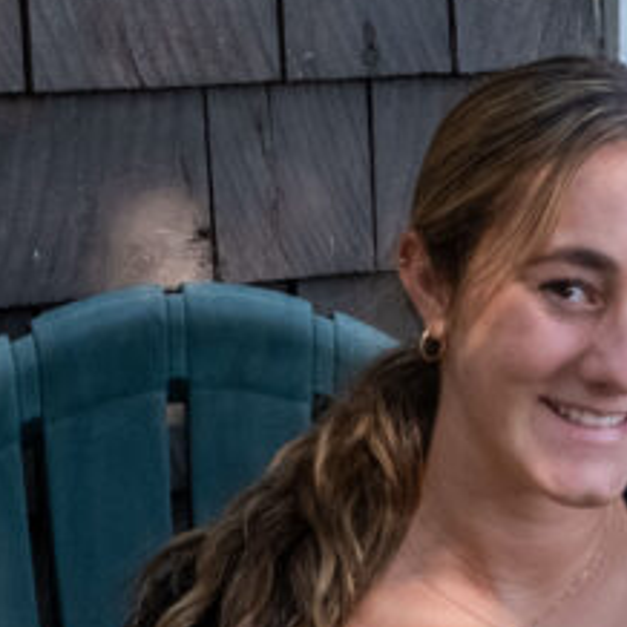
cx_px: 883
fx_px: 2705
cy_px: 640
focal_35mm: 132
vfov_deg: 13.0
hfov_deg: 12.7
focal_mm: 21.7
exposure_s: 1/320
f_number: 7.1
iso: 2500
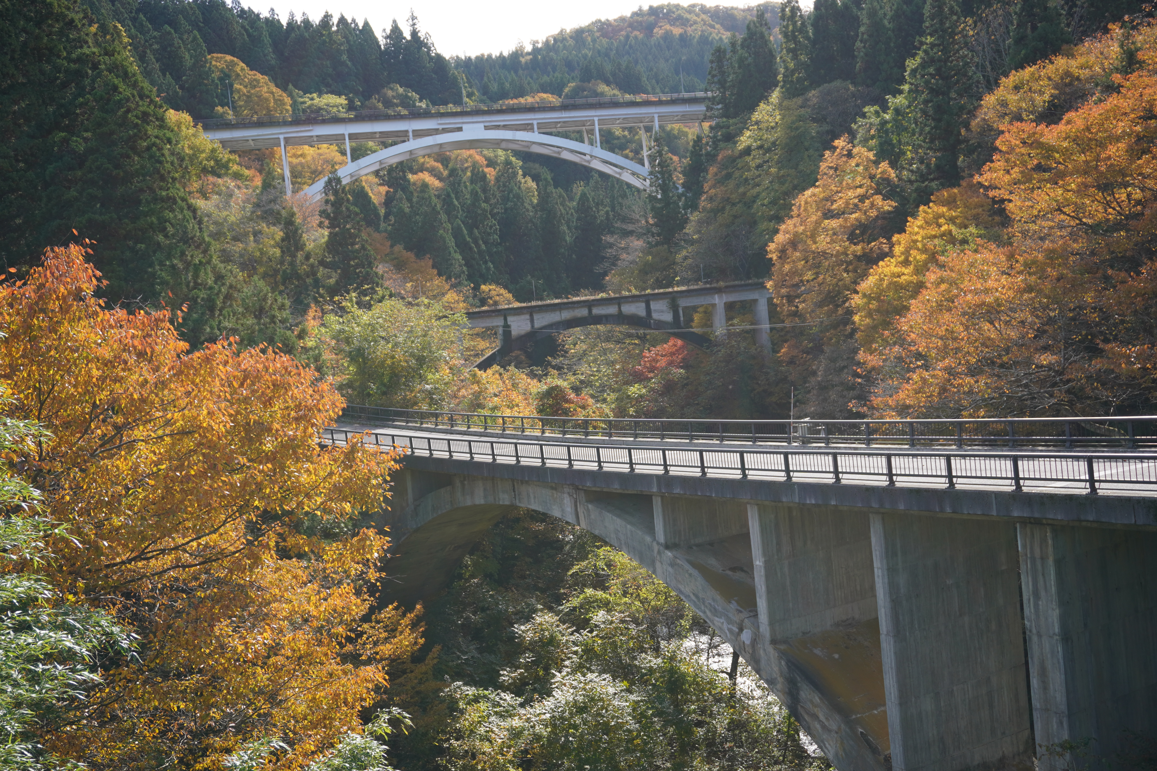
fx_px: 1302
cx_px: 578
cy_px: 386
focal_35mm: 40
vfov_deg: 33.0
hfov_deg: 47.9
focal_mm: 27
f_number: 5
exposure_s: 1/200
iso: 100
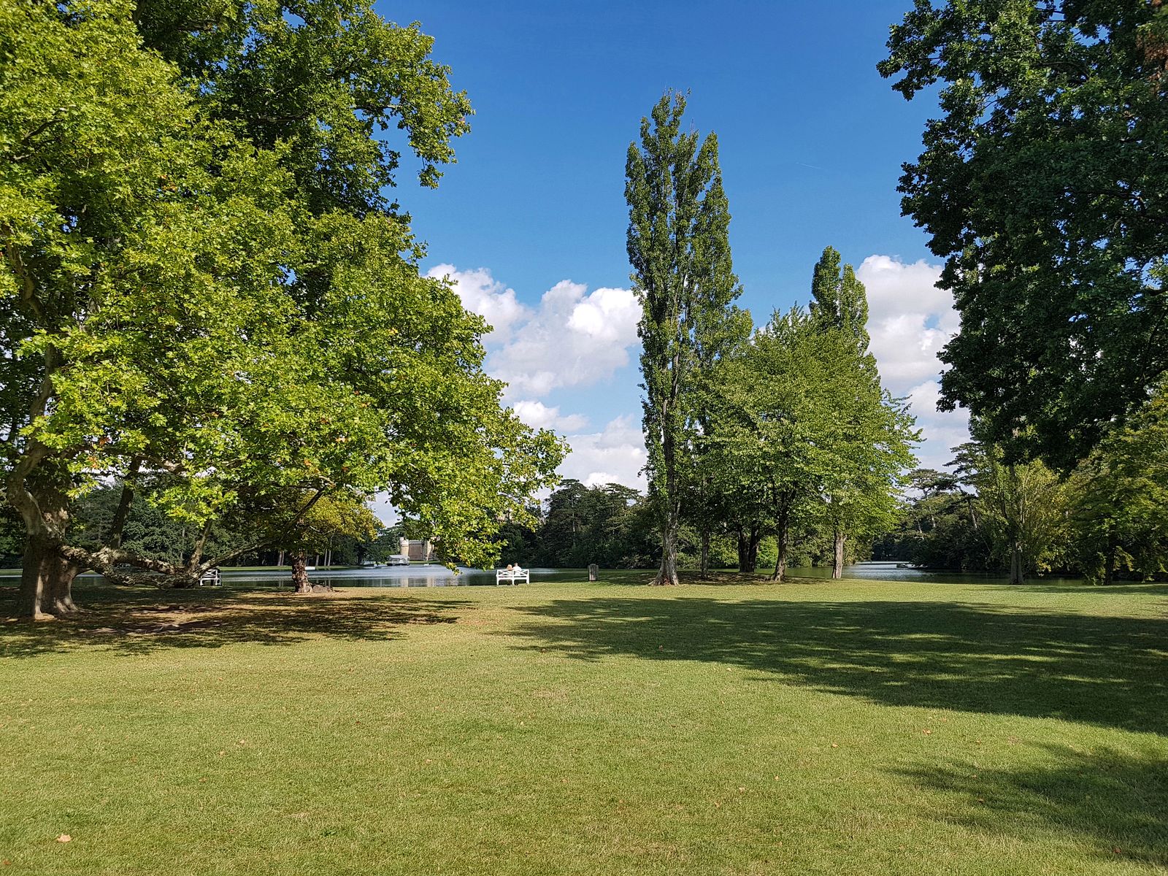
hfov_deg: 67.3
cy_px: 438
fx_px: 877
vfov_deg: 53.1
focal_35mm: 26
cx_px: 584
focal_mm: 4.2
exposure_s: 1/2160
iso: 50
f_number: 1.7
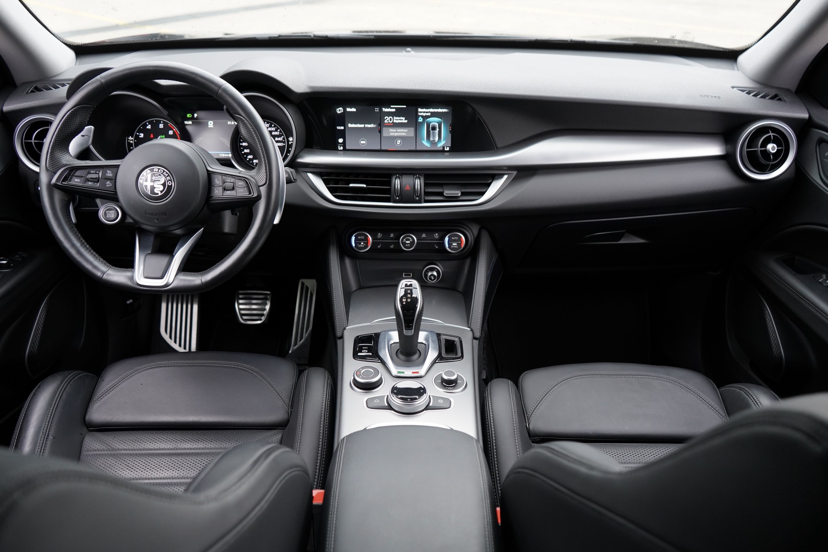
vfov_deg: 46.4
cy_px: 276
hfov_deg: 65.5
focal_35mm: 28
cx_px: 414
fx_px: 644
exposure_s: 1/160
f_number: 4
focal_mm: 28
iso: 1600
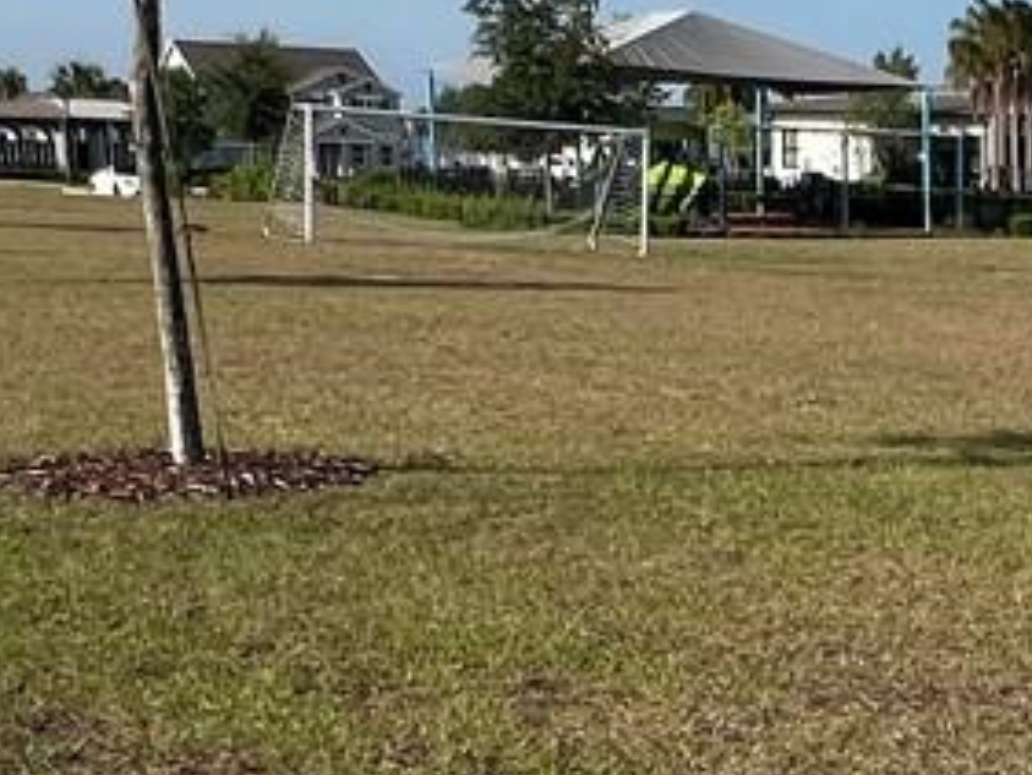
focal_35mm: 74
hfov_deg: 23.8
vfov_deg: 19.0
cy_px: 870
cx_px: 1260
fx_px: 2207
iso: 32
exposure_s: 1/1597
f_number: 1.8
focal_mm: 1.57
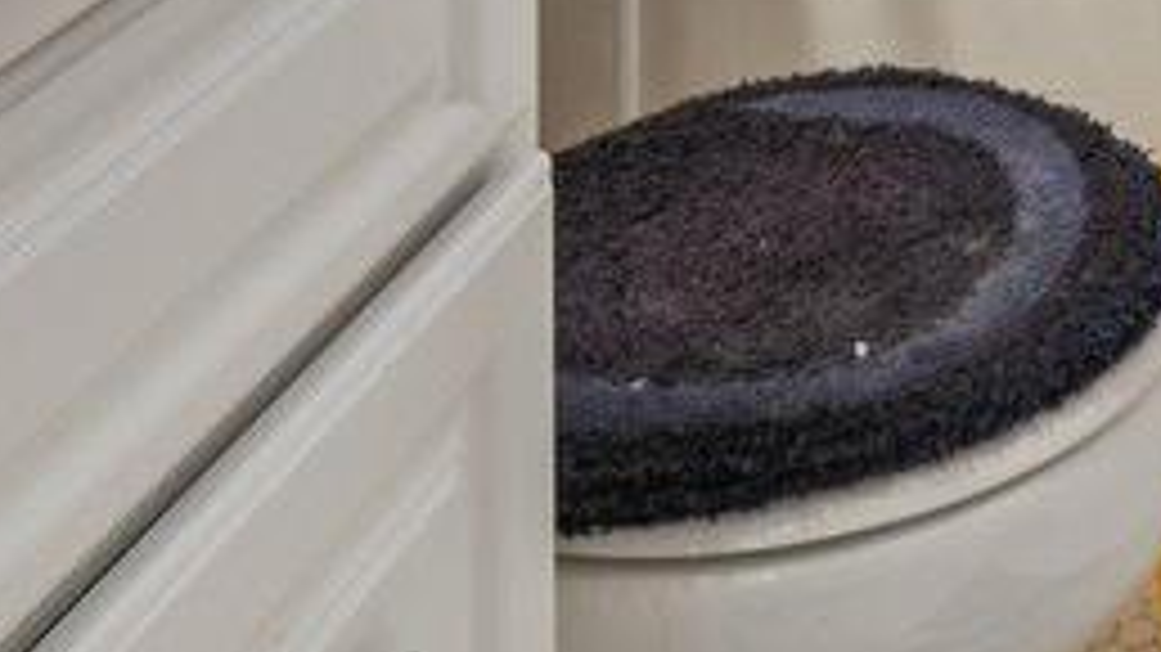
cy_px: -1111
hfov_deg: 21.5
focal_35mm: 82
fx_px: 2524
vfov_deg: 11.2
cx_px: 1764
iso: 400
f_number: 8
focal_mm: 14
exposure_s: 1/6
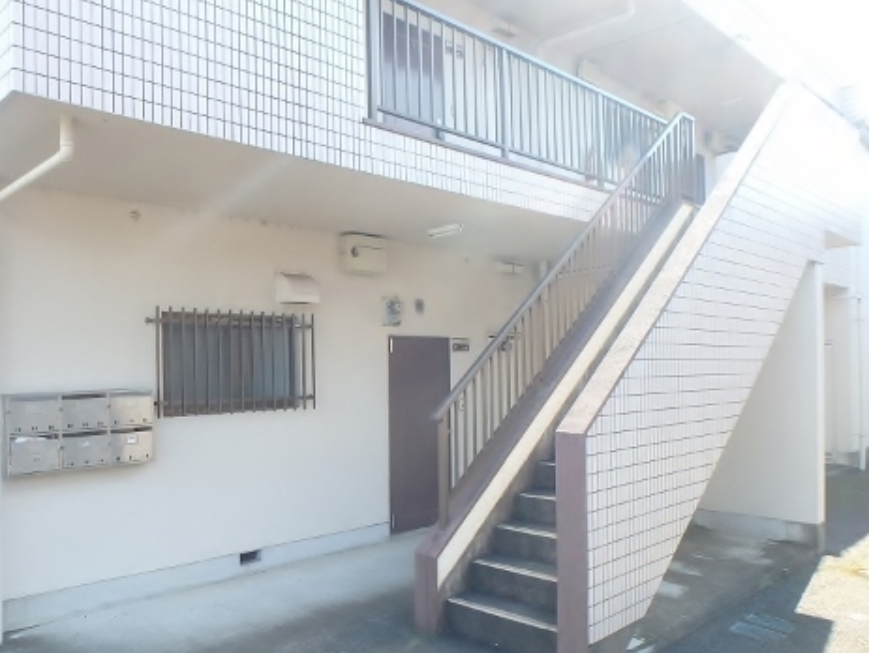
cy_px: 379
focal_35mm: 29
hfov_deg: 61.5
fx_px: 729
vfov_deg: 48.1
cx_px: 390
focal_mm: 3.7
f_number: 3.5
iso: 125
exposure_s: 1/125
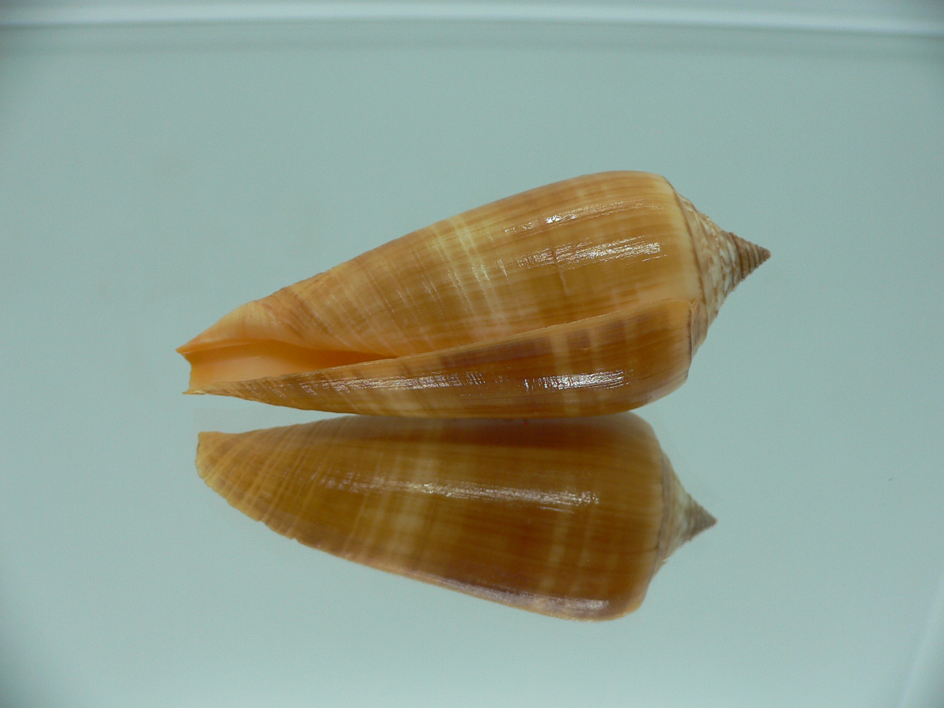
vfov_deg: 40.7
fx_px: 954
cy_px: 354
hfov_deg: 52.6
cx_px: 472
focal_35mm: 35
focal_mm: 4.6
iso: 80
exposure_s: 1/60
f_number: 2.8
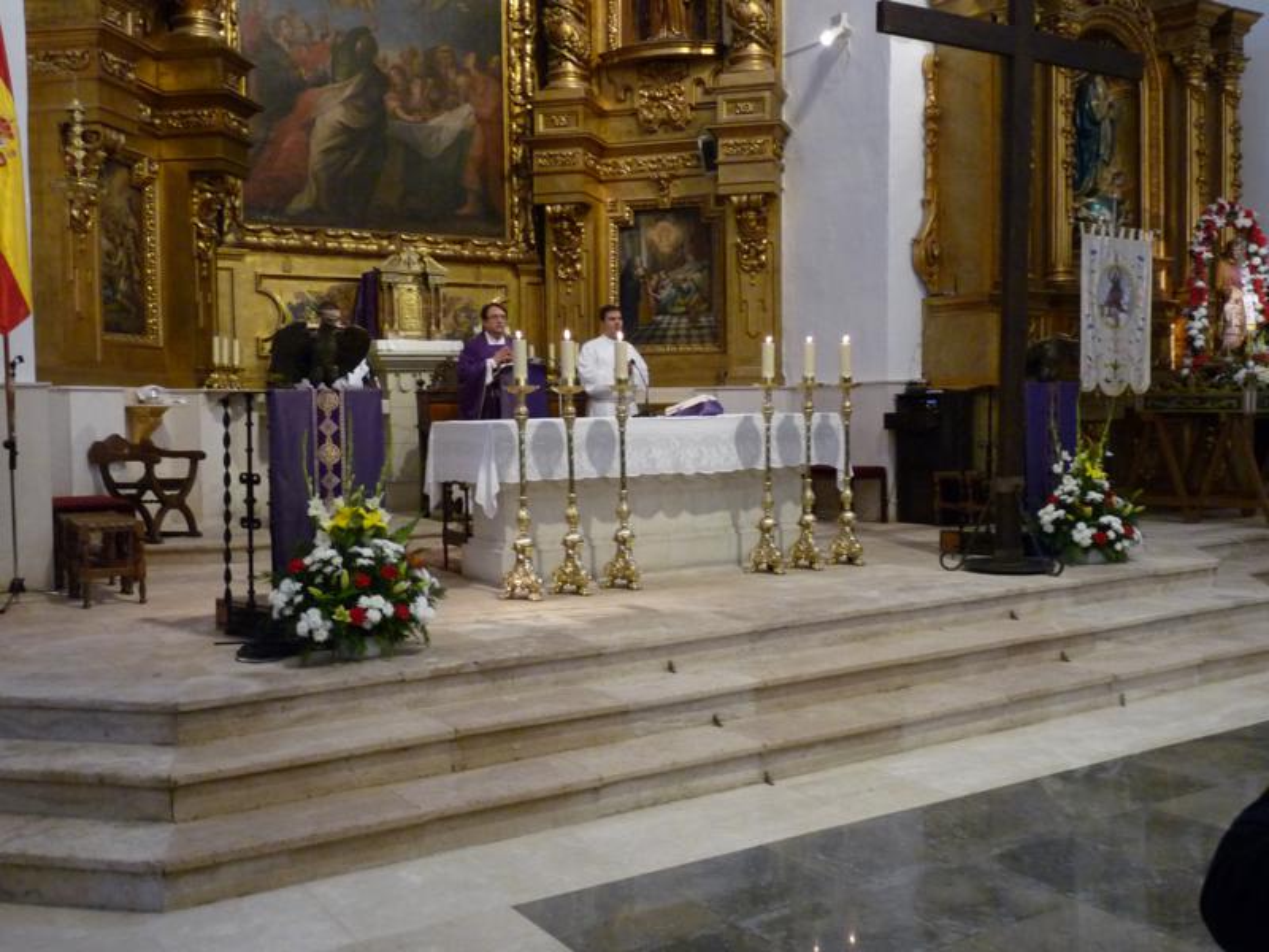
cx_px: 634
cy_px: 476
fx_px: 1246
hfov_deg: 54.0
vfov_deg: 41.8
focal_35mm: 34
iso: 320
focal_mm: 4.8
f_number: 2.8
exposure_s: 1/30
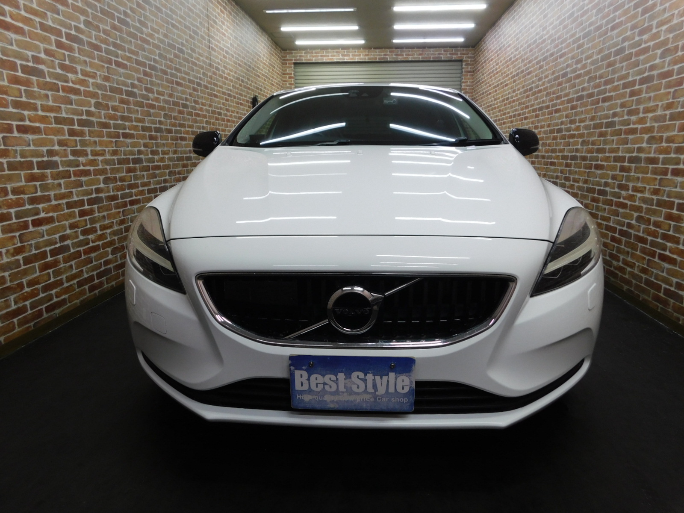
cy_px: 256
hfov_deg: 73.9
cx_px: 342
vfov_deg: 58.9
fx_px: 454
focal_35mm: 23
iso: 125
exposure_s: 1/40
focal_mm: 4
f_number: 3
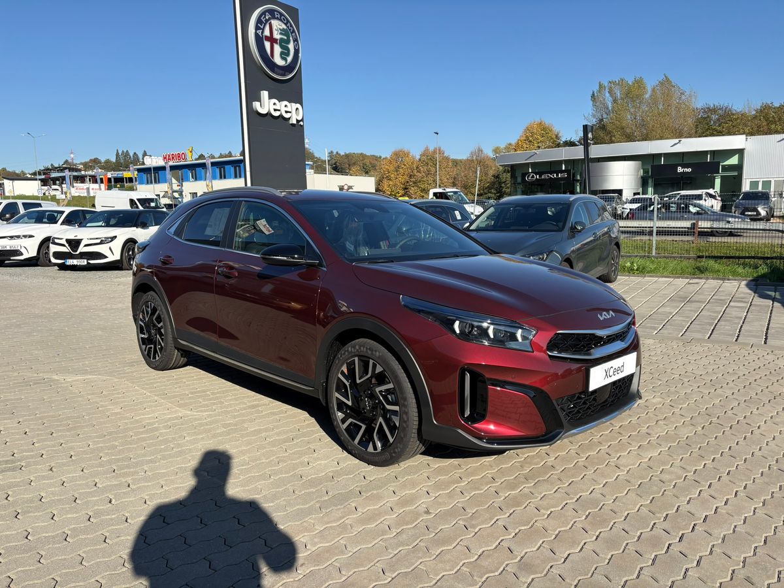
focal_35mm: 26
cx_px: 392
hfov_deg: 67.3
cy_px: 294
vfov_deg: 53.1
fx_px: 589
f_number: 1.6
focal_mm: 5.96
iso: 50
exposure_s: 1/2865
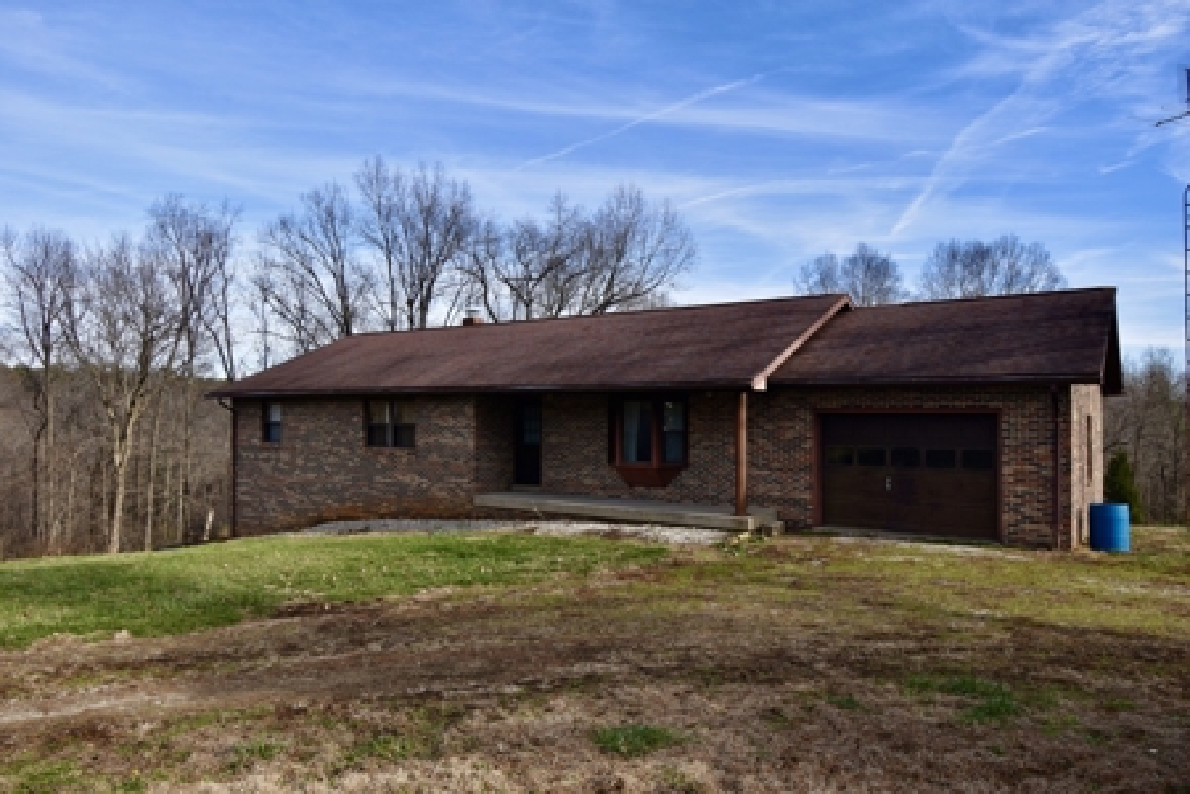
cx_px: 595
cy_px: 397
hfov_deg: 73.7
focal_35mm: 24
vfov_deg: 53.1
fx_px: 793
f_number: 8
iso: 100
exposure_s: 1/200
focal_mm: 16
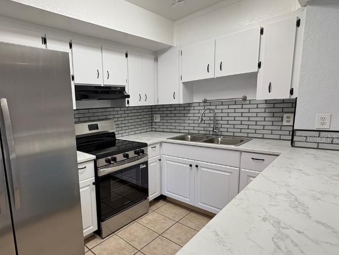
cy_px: 138
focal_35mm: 20
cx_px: 104
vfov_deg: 65.9
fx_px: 196
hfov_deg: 78.2
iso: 200
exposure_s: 1/120
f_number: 2.2
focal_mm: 2.22
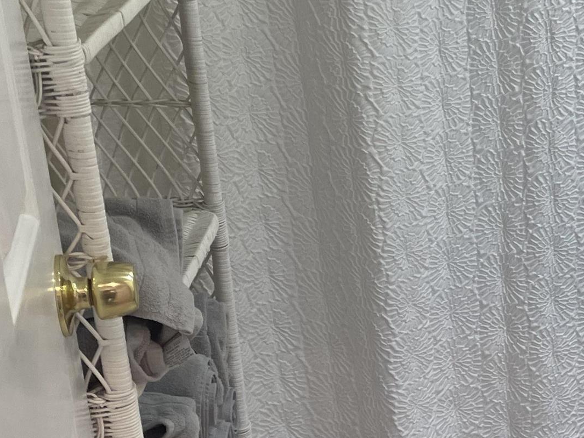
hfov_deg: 24.7
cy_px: 181
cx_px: 595
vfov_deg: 19.6
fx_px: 1265
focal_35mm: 75
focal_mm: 4.2
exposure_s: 1/120
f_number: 1.6
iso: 80
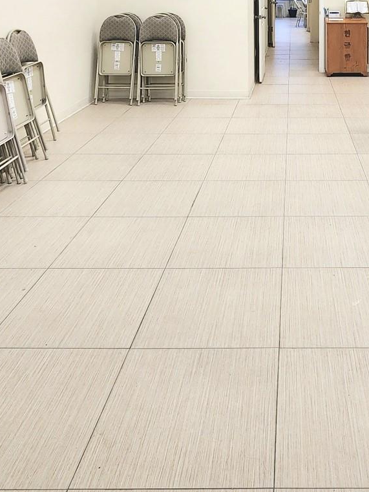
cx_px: 302
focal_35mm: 35
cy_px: 15
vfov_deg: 45.5
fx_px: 497
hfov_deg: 38.9
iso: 80
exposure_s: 1/60.2
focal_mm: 2.2
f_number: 2.2
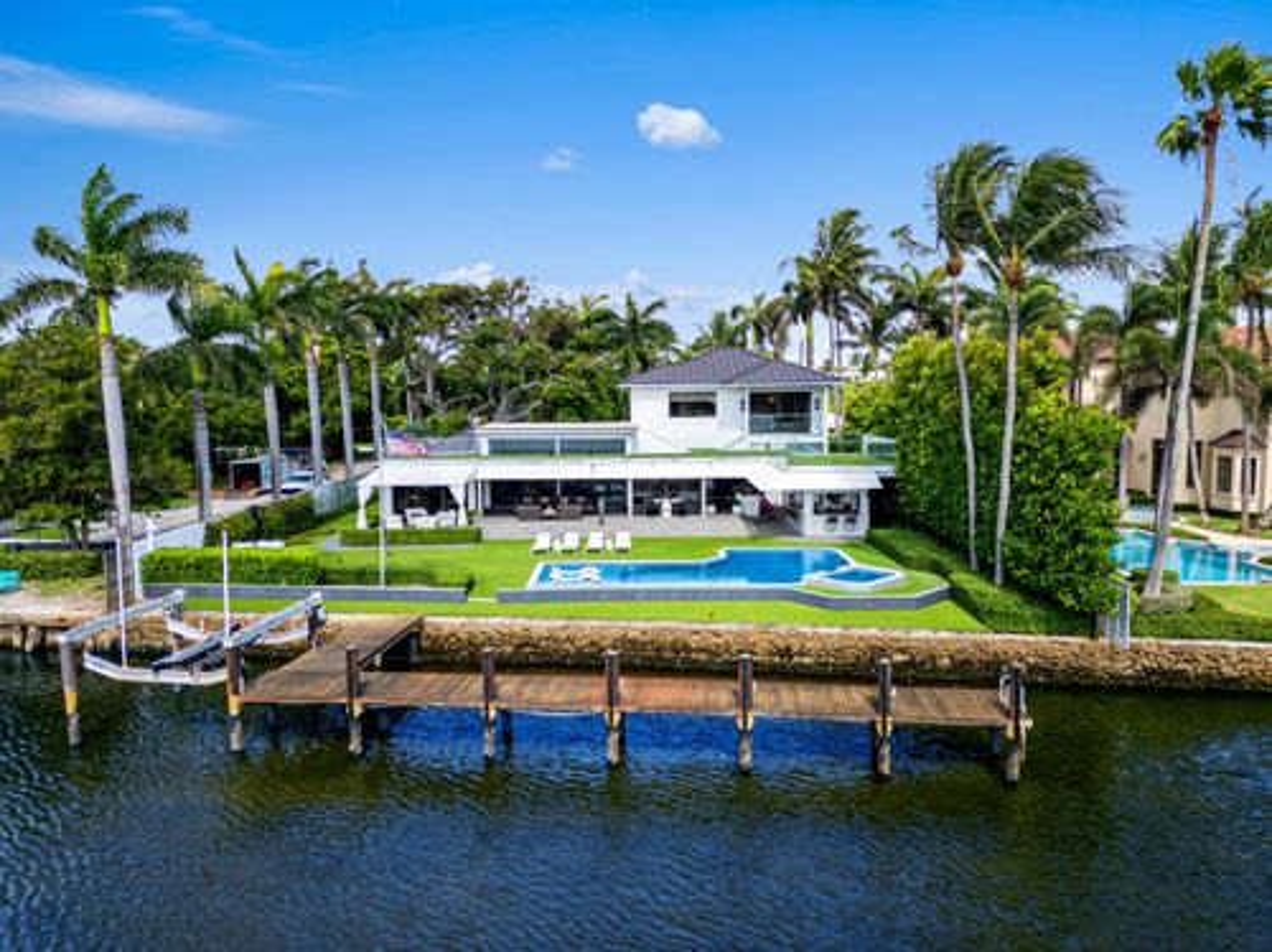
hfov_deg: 71.6
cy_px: 476
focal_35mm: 24
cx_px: 636
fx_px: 881
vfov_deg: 56.7
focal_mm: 6.72
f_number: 1.7
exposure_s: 1/1600
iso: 110
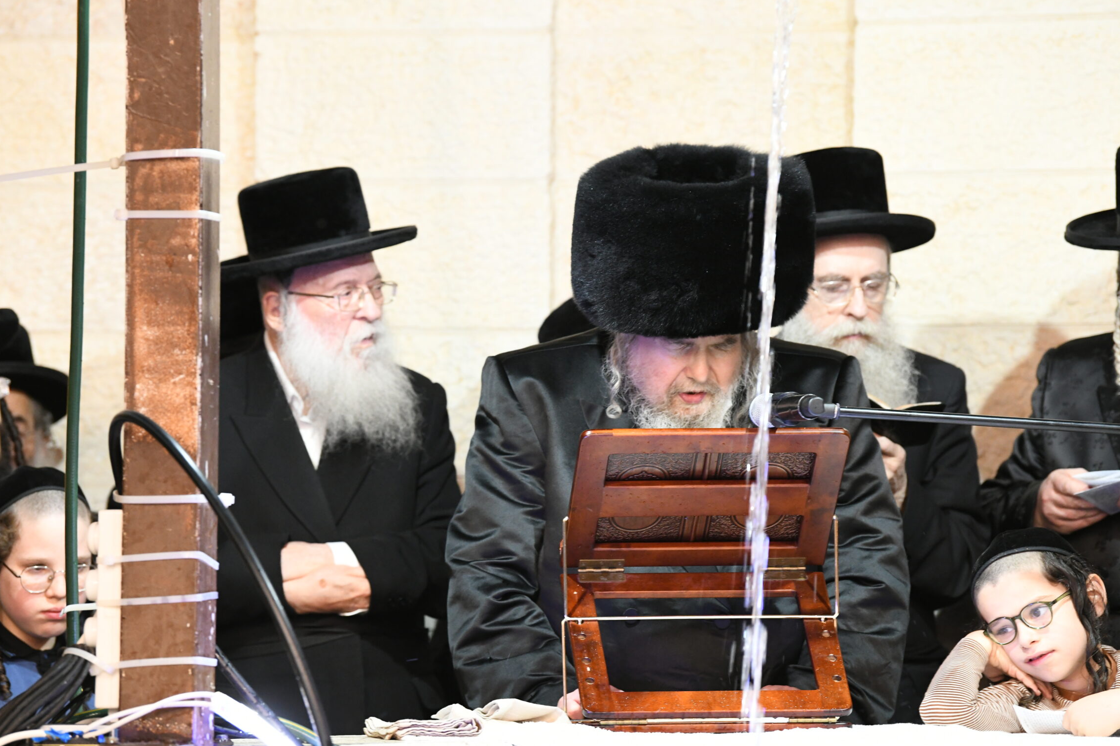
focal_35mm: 186
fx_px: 5786
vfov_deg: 7.4
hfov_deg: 11.1
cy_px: 376
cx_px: 534
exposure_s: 1/100
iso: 3200
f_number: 4
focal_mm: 165
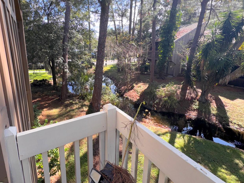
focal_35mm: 18
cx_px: 98
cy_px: 75
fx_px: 127
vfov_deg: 71.0
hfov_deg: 86.7
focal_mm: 2.22
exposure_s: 1/582
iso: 32
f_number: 2.2
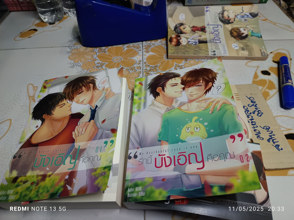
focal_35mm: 24
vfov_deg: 56.8
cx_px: 147
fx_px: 204
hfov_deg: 71.6
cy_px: 110
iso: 1050
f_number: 1.7
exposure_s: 1/50
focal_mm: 5.31
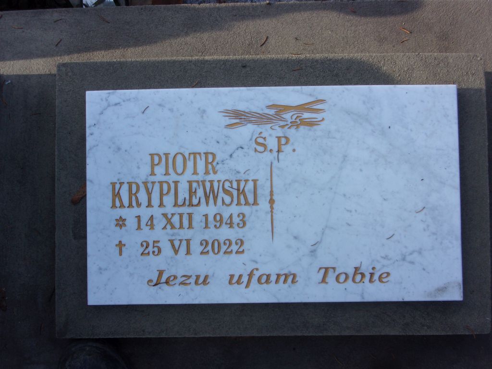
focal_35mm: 36
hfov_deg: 51.4
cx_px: 246
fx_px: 512
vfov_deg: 39.7
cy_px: 184
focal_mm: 6.4
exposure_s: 1/85
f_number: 4.5
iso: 80
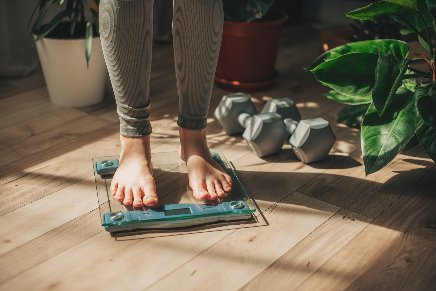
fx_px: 606
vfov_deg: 27.0
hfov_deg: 39.6
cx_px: 218
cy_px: 146
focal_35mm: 50
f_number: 2.2
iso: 100
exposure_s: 1/1250
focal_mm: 50
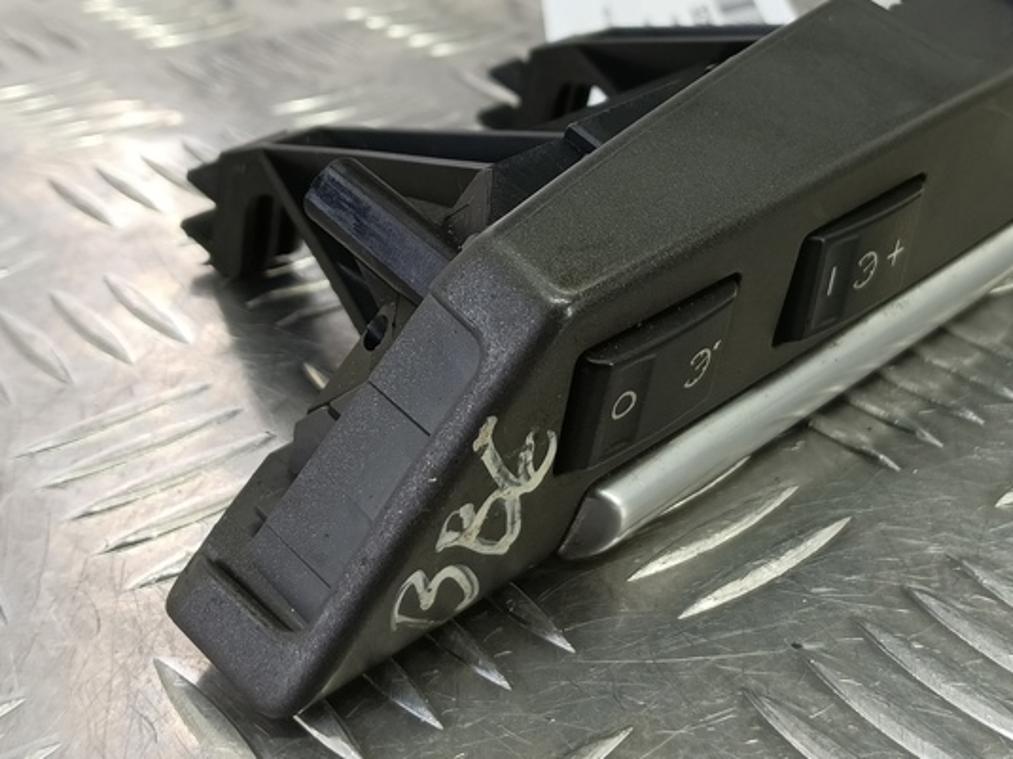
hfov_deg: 42.7
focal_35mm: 44
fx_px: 1287
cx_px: 619
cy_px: 273
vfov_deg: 32.7
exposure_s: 1/50
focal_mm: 4.11
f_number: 1.6
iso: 142
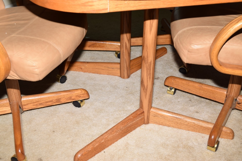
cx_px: 121
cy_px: 80
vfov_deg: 26.5
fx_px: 343
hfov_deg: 38.9
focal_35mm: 51
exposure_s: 1/60
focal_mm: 34
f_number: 6.3
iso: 100
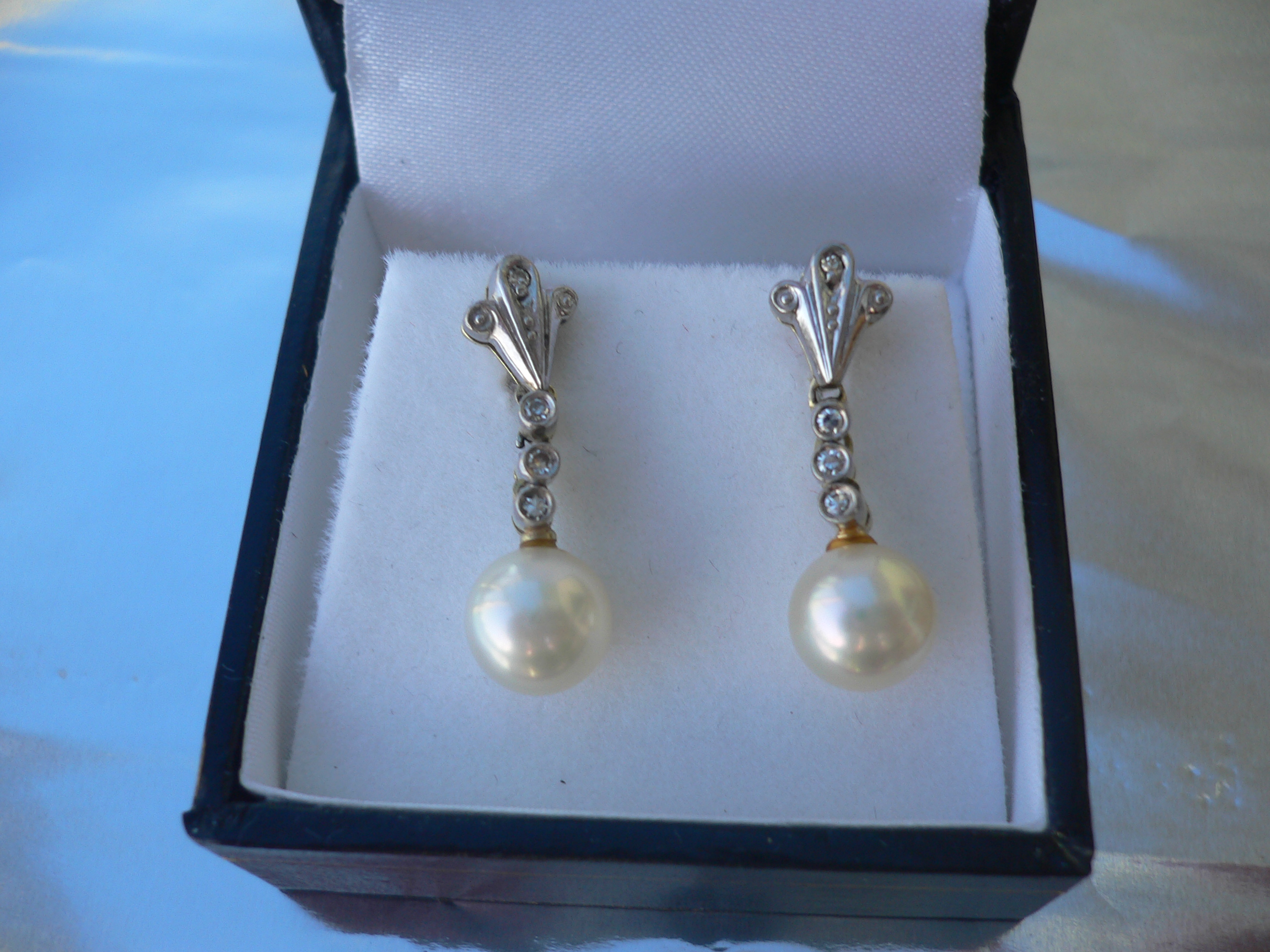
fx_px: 1284
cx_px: 635
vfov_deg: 40.7
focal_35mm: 35
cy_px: 476
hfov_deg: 52.6
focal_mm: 5.8
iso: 64
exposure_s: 1/100
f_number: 2.8
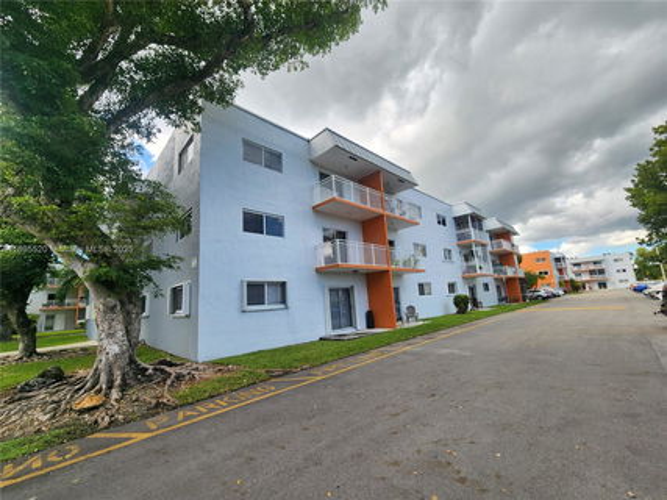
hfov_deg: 106.2
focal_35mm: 13
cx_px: 334
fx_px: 250
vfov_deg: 89.9
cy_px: 250
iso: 50
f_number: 2.2
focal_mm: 2.2
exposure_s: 1/746
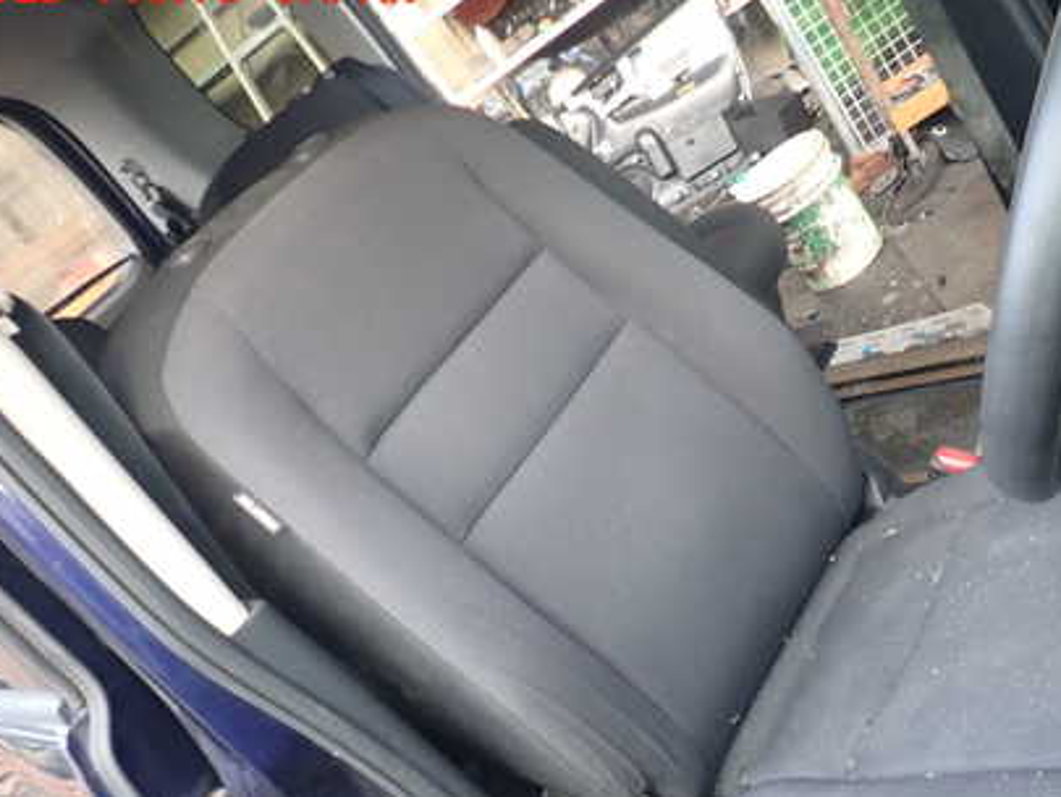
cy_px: 543
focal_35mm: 37
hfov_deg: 49.1
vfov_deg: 38.2
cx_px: 726
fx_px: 1134
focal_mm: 4.5
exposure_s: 1/30
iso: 200
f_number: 2
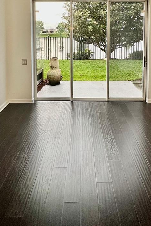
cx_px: 83
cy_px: 39
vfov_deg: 64.0
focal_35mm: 25
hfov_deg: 51.2
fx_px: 157
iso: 250
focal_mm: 2.22
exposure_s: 1/120
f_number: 2.2
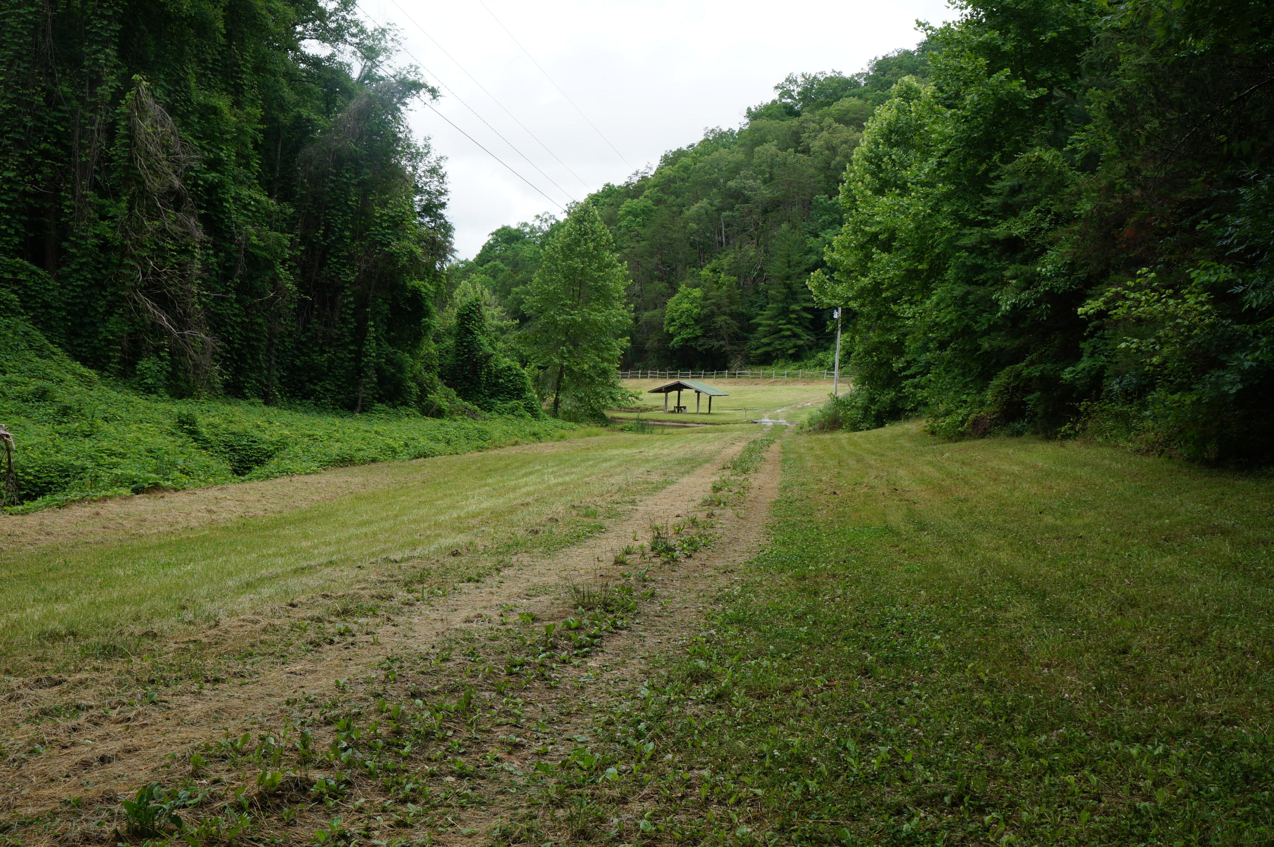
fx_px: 1326
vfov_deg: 35.4
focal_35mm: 38
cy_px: 424
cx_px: 637
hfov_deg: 51.3
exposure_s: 1/80
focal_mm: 25
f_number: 10
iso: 100
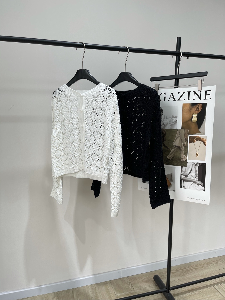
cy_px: 150
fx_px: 225
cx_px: 112
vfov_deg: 67.3
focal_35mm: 26
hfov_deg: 53.1
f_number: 1.6
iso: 32
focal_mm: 5.1
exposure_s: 1/170
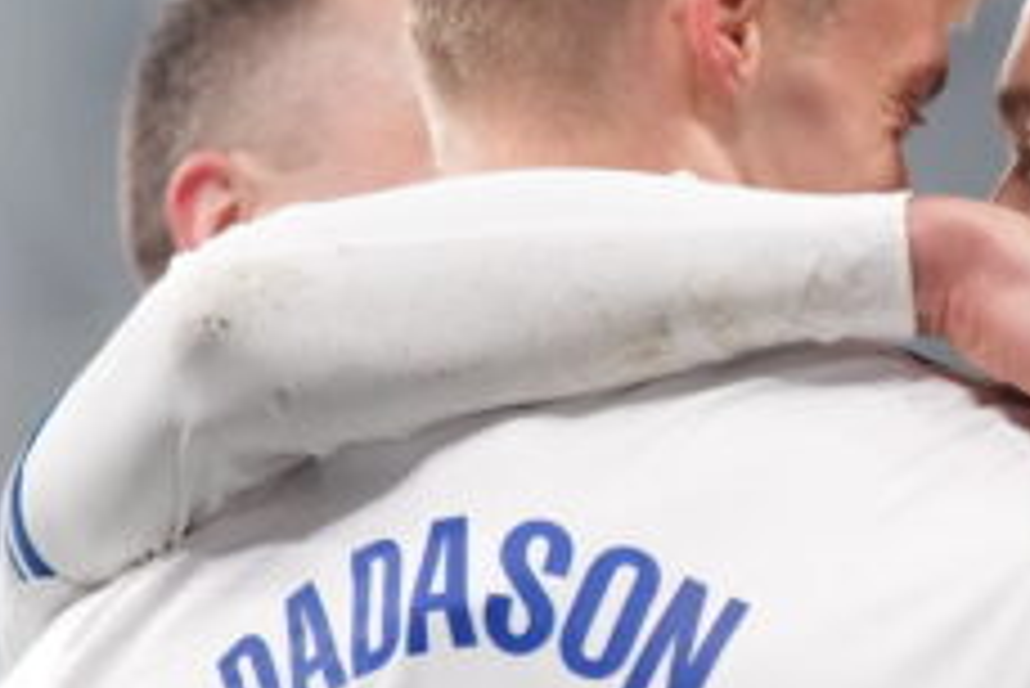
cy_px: 443
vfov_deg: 2.0
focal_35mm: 676
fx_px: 19353
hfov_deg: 3.0
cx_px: 661
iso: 3200
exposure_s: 1/2500
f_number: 2.8
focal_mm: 151
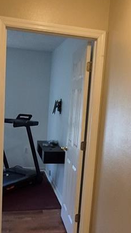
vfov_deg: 47.6
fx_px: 259
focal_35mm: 42
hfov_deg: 28.3
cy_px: 155
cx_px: 83
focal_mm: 1.74
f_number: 2.2
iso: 160
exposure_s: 1/60
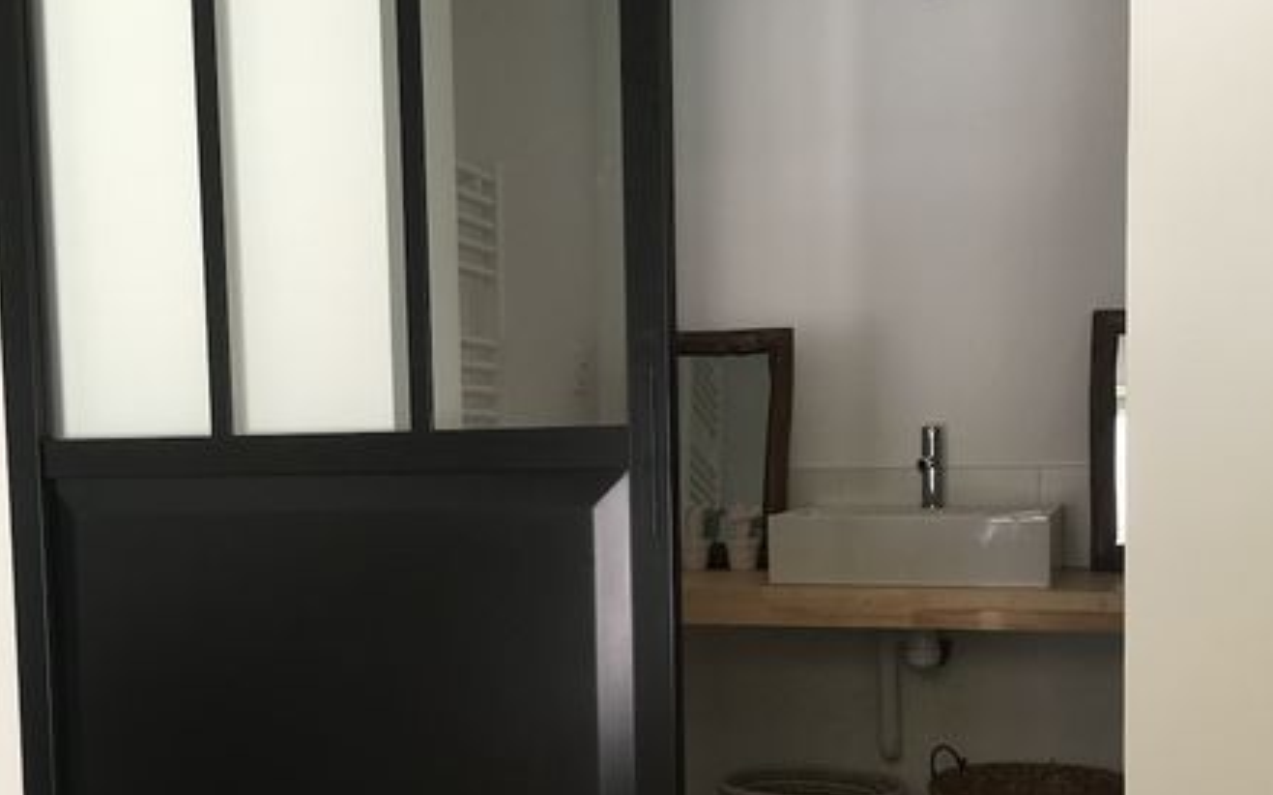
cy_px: 560
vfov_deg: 30.2
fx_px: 1457
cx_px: 647
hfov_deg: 47.2
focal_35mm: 42
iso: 64
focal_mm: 4.15
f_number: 2.2
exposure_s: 1/17
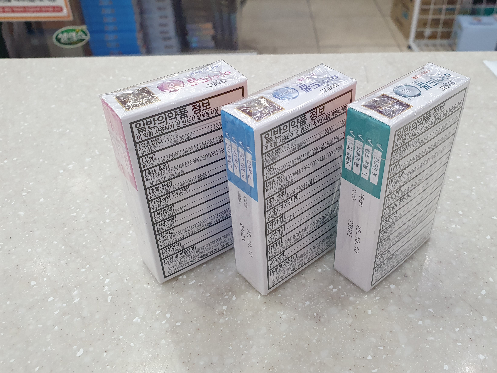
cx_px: 291
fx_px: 459
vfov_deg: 44.1
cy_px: 167
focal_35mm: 32
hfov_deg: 56.5
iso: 250
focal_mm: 4.32
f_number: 2.4
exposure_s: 1/120
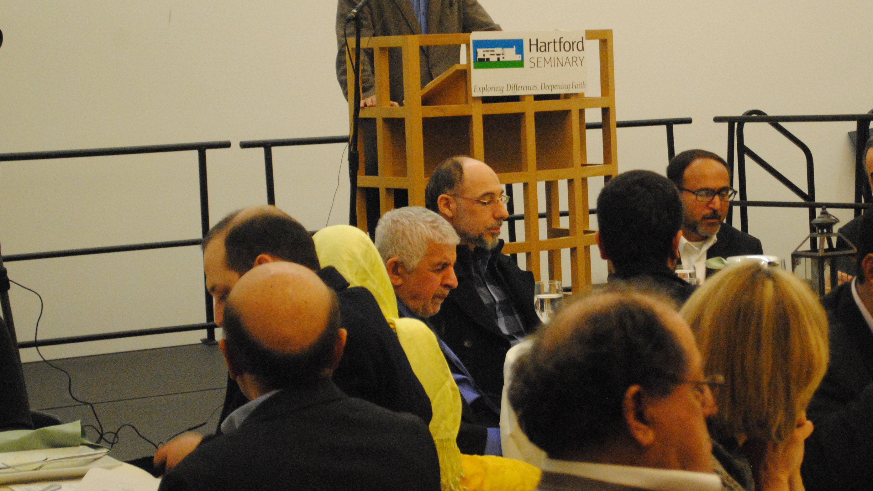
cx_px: 593
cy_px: 107
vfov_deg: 11.5
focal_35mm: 105
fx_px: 2430
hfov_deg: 20.3
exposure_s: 1/30
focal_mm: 48
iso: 1600
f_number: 5.3
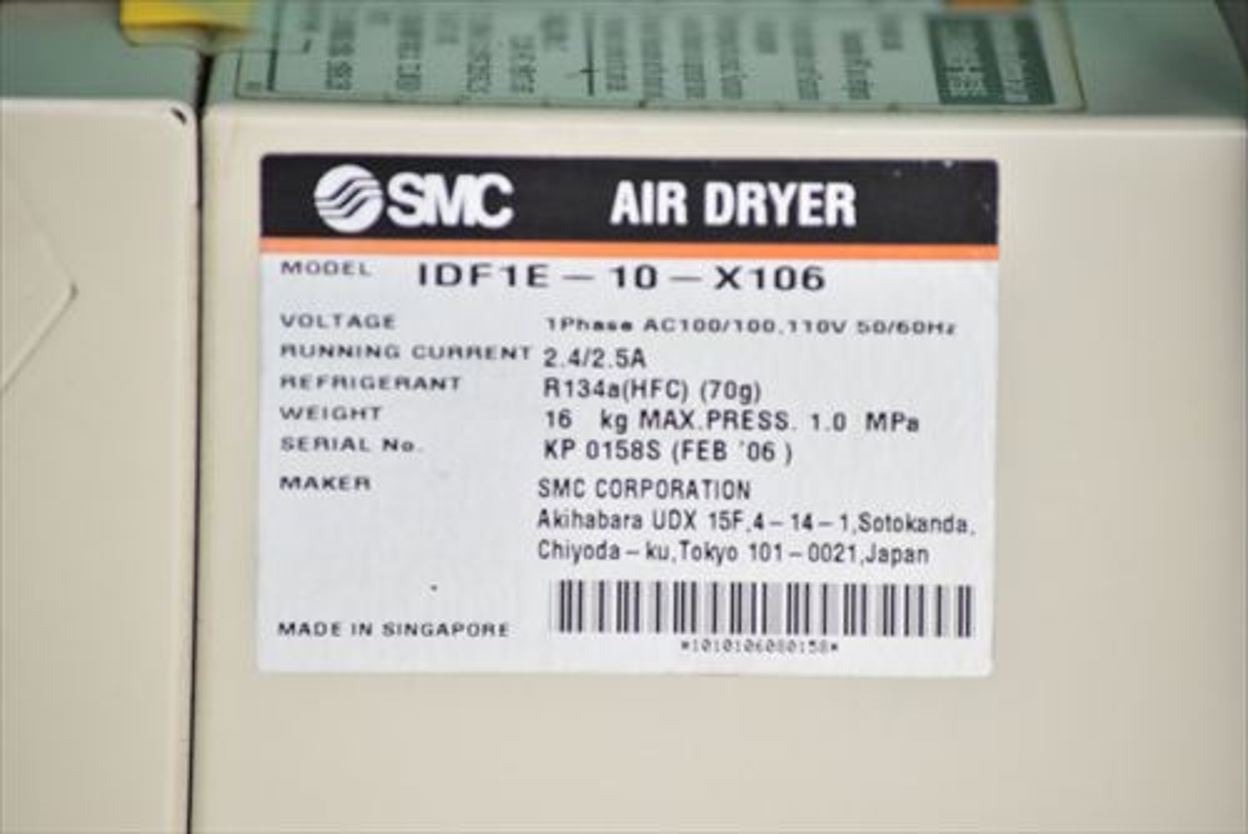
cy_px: 417
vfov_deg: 4.6
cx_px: 624
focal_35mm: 300
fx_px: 10406
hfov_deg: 6.9
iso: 1250
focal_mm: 200
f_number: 6.3
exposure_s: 1/3200
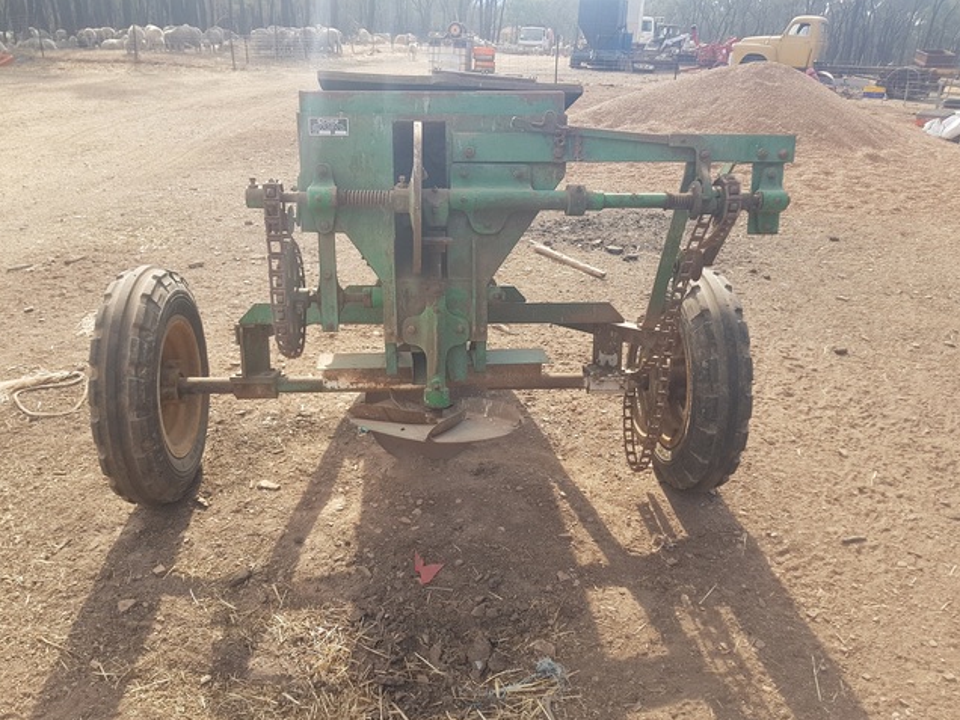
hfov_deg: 65.3
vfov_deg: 51.3
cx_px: 497
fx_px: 749
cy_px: 372
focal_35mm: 27
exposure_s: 1/702
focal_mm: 4.2
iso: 40
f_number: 1.7
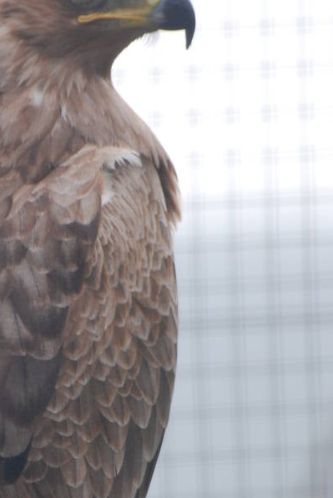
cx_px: -59
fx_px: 10863
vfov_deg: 2.6
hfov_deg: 1.8
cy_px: 424
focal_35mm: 784
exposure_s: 1/400
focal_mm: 195
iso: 400
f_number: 5
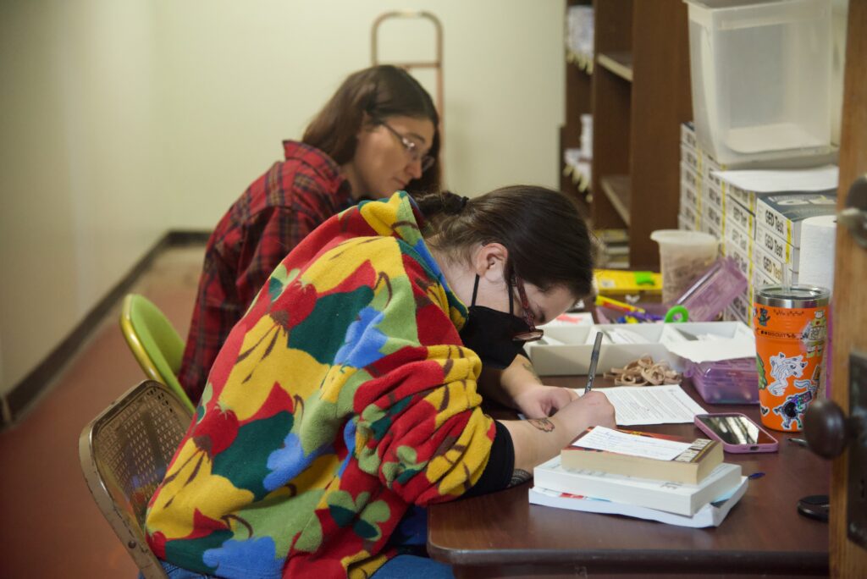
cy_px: 290
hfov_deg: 28.8
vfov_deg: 19.5
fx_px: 1687
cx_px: 434
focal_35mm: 70
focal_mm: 70
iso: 4500
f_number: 4
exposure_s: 1/80
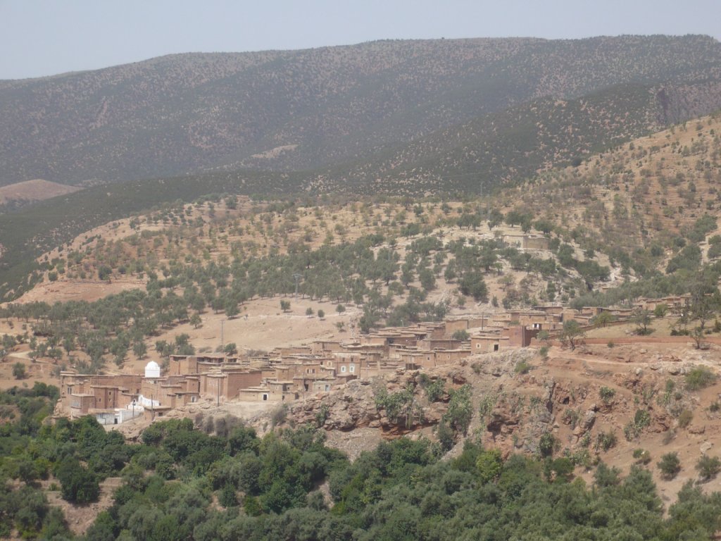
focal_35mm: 97
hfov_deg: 20.2
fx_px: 2020
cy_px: 270
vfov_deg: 15.2
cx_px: 360
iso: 100
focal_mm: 16.1
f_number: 4.8
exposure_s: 1/640
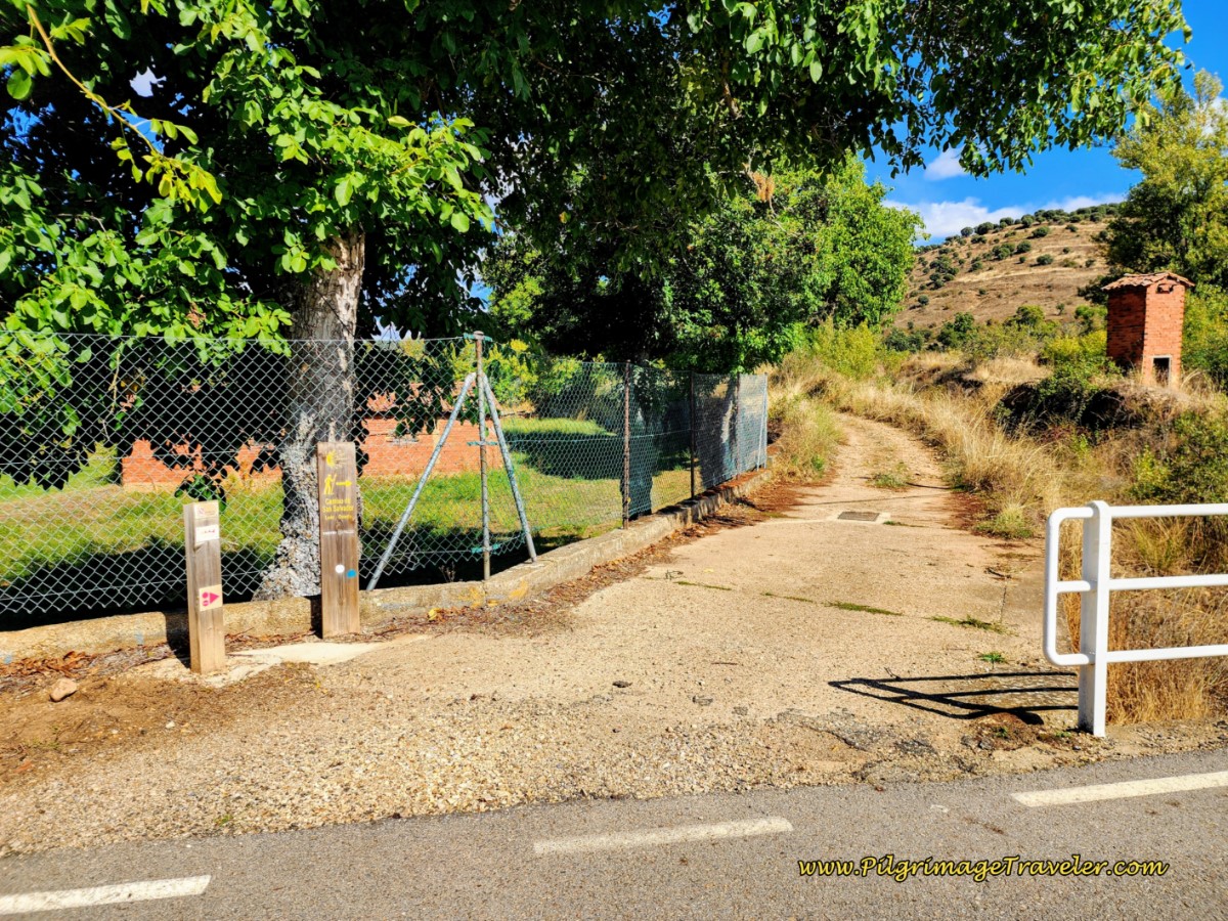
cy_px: 460
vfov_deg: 58.9
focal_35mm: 23
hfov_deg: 73.9
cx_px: 614
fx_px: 816
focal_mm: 6.4
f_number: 1.8
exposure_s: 1/767
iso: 12
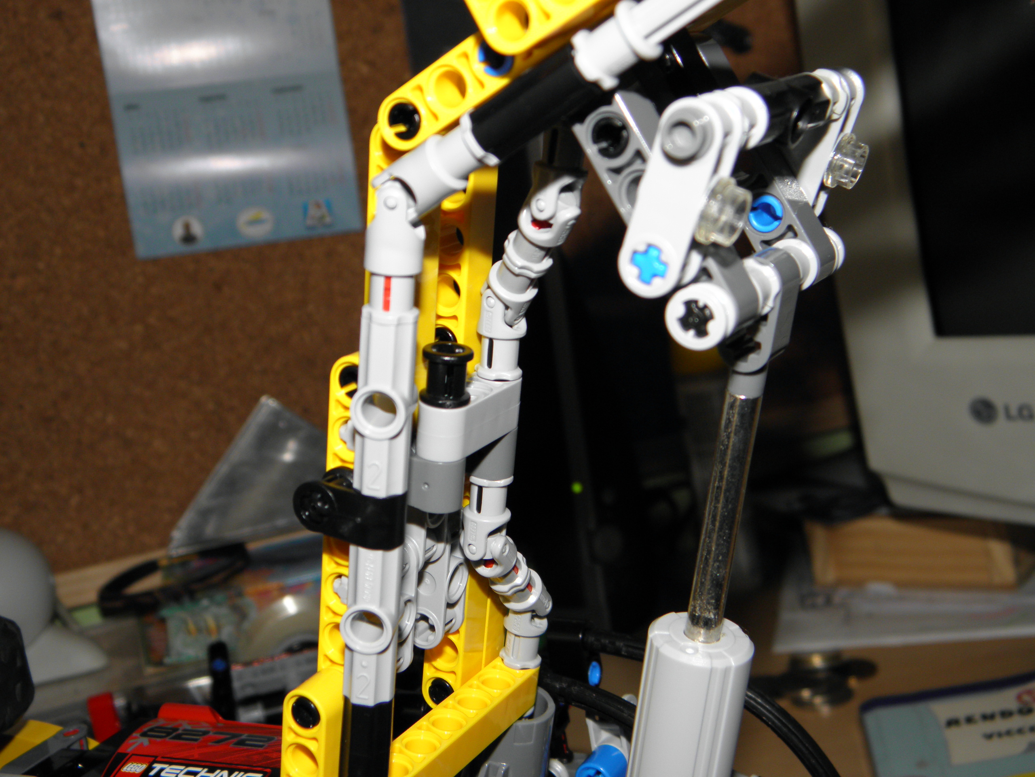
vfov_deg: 30.9
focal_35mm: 47
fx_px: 1405
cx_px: 518
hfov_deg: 40.4
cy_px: 388
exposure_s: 1/100
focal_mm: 8.6
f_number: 3.9
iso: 100
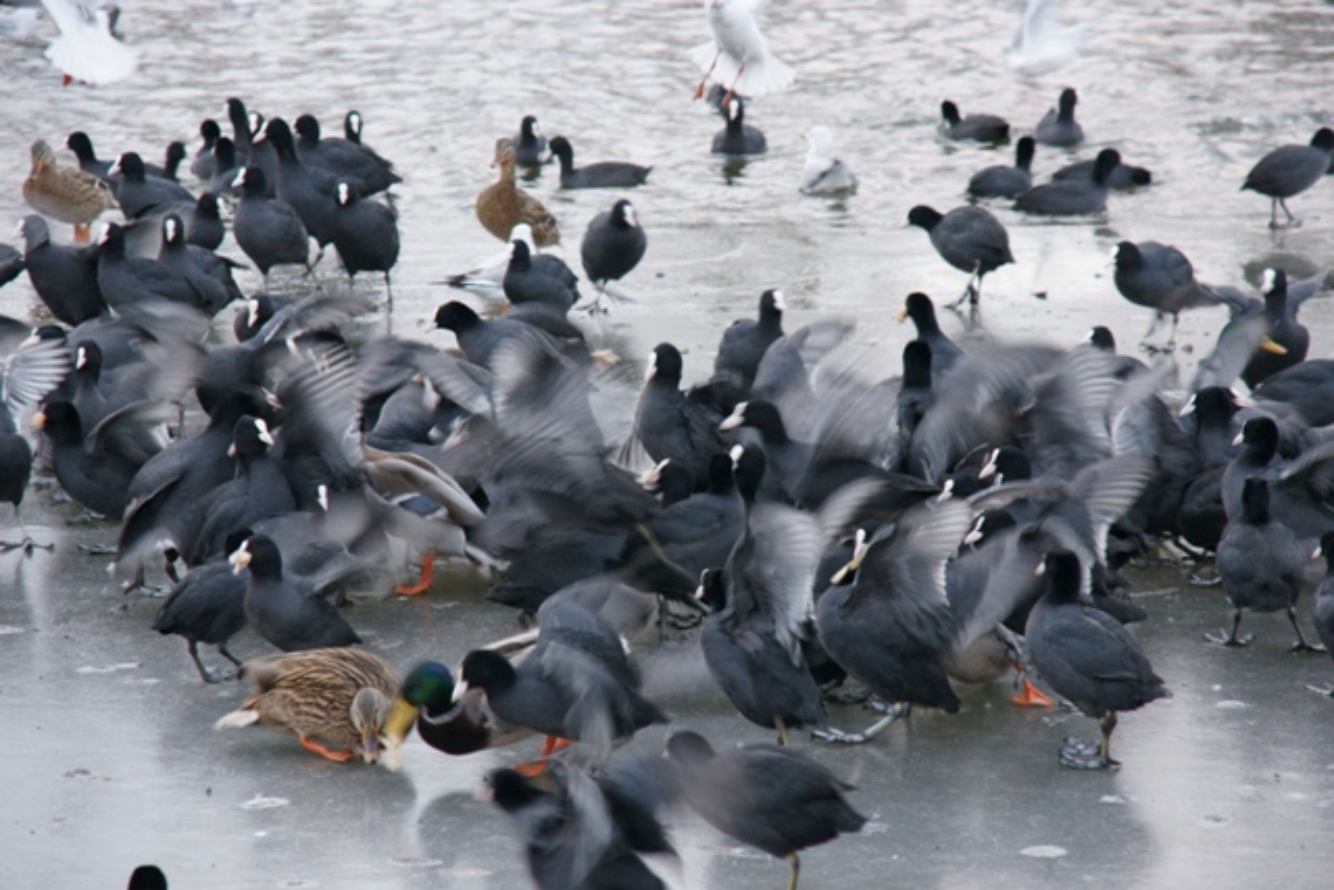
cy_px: 445
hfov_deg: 13.0
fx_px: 5837
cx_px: 667
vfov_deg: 8.7
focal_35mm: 158
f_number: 5.6
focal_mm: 105
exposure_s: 1/60
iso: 800
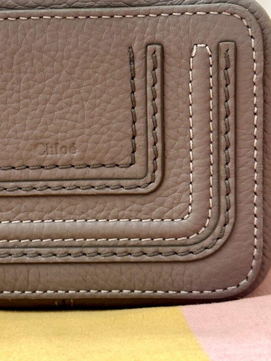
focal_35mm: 86
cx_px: 46
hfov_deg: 17.0
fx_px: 897
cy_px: 135
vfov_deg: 22.7
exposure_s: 1/60
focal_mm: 6.86
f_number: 1.78
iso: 200
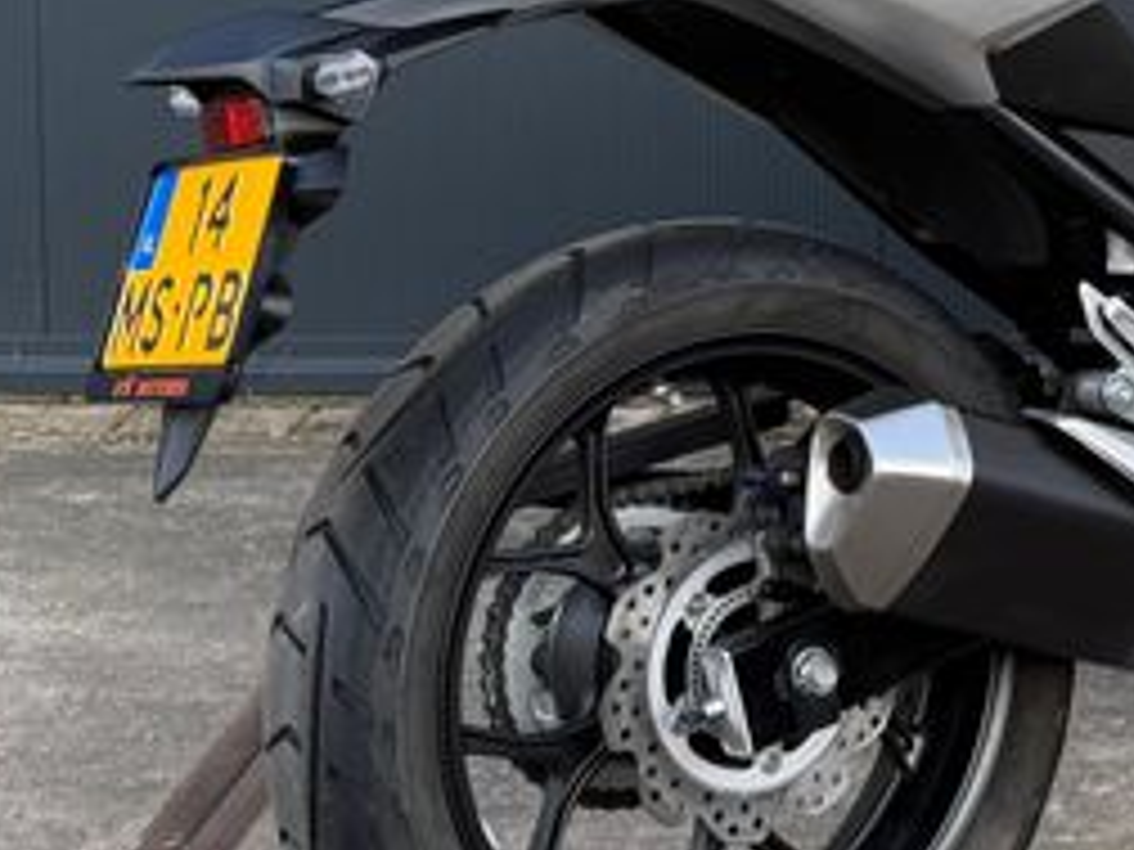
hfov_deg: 28.3
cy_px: 135
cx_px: 1305
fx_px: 1998
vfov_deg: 23.6
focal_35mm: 61
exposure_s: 1/235
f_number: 1.78
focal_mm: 6.76
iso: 80
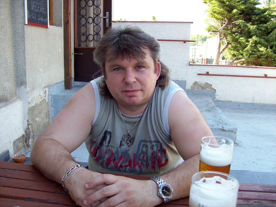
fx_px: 287
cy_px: 104
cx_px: 138
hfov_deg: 51.4
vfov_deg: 39.6
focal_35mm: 36
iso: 80
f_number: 2.7
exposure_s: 1/171
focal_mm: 6
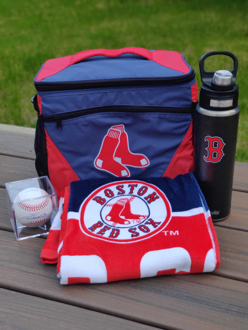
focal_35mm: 66
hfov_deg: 22.3
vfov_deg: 29.4
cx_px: 124
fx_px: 630
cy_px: 165
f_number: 2.2
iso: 320
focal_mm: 6.22
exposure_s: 1/50
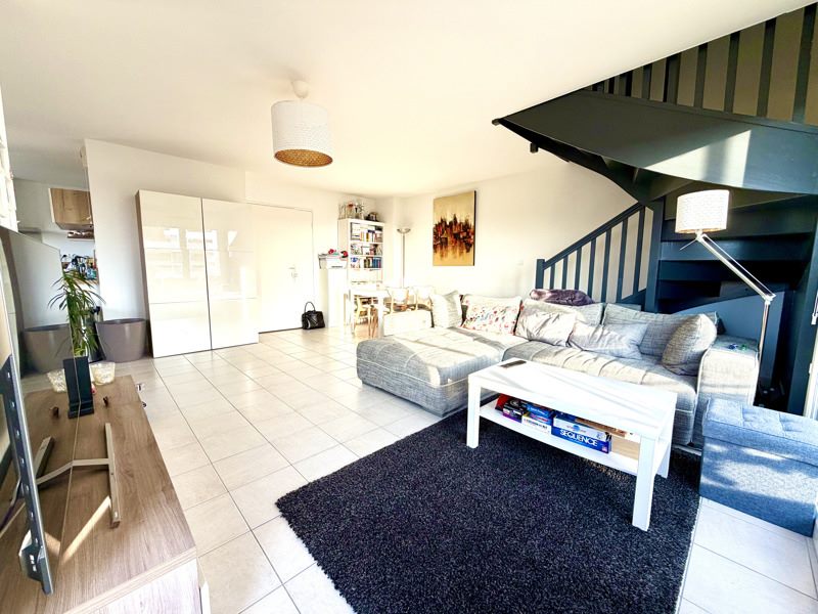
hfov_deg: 102.1
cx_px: 409
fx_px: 331
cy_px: 307
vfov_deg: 85.7
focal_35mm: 14
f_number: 2.2
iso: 64
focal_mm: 2.22
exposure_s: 1/121
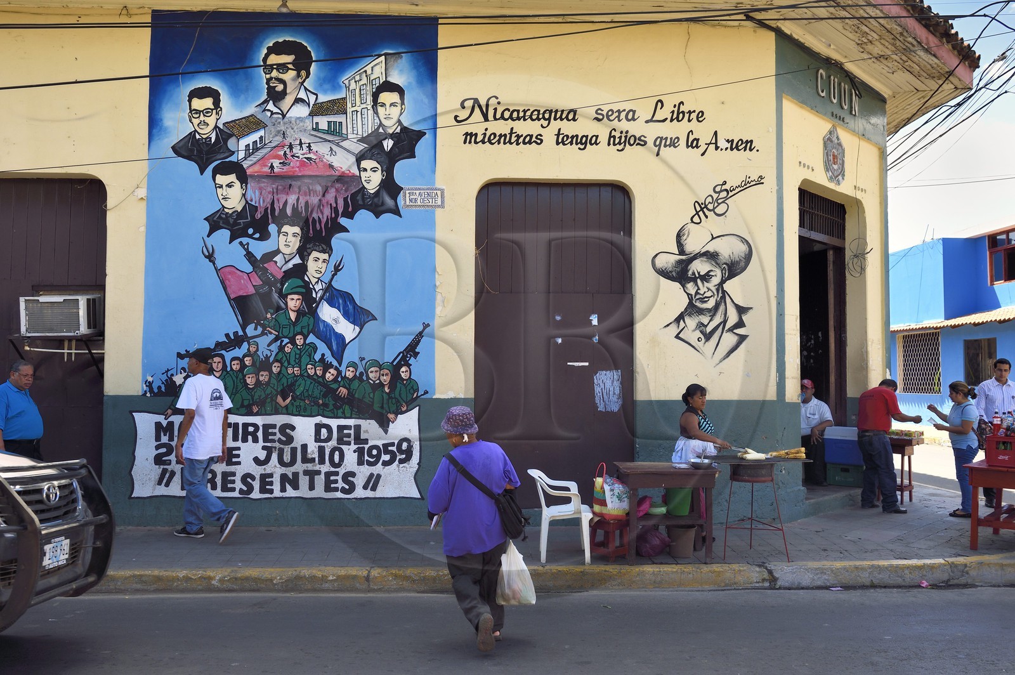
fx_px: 901
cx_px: 508
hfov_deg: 58.8
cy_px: 338
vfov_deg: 41.0
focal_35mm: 32
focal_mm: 32
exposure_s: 1/160
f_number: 11
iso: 400
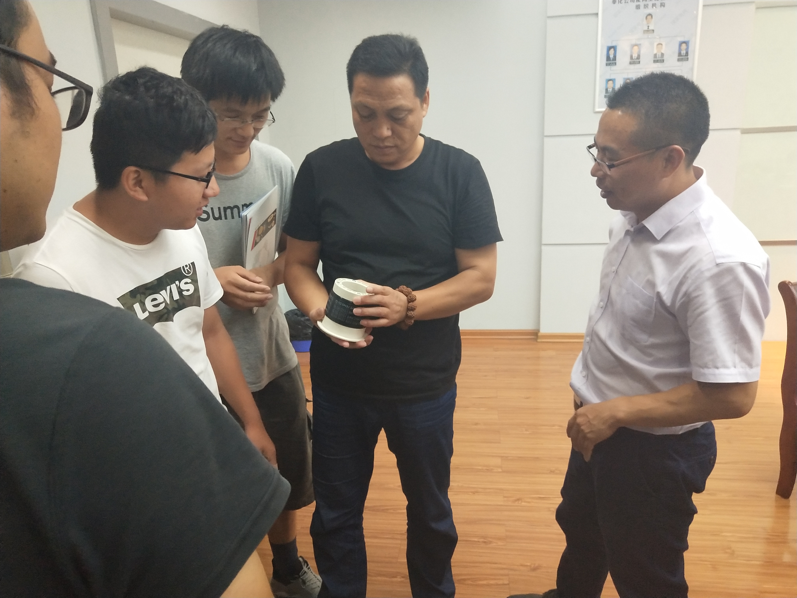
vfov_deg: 46.8
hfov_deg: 60.0
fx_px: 691
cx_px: 398
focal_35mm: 30
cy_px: 299
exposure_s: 1/50
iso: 462
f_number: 1.8
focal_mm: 3.95
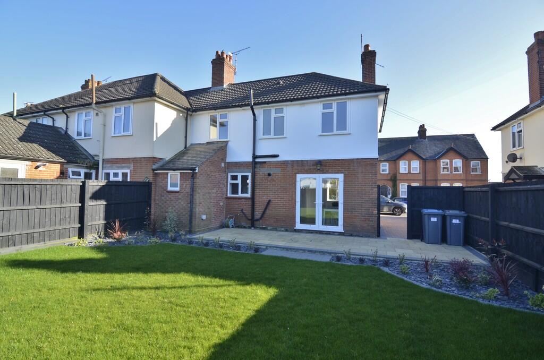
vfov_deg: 71.8
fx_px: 249
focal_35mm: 16
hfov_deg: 95.1
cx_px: 272
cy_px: 180
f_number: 6.3
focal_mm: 11
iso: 200
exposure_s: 1/160
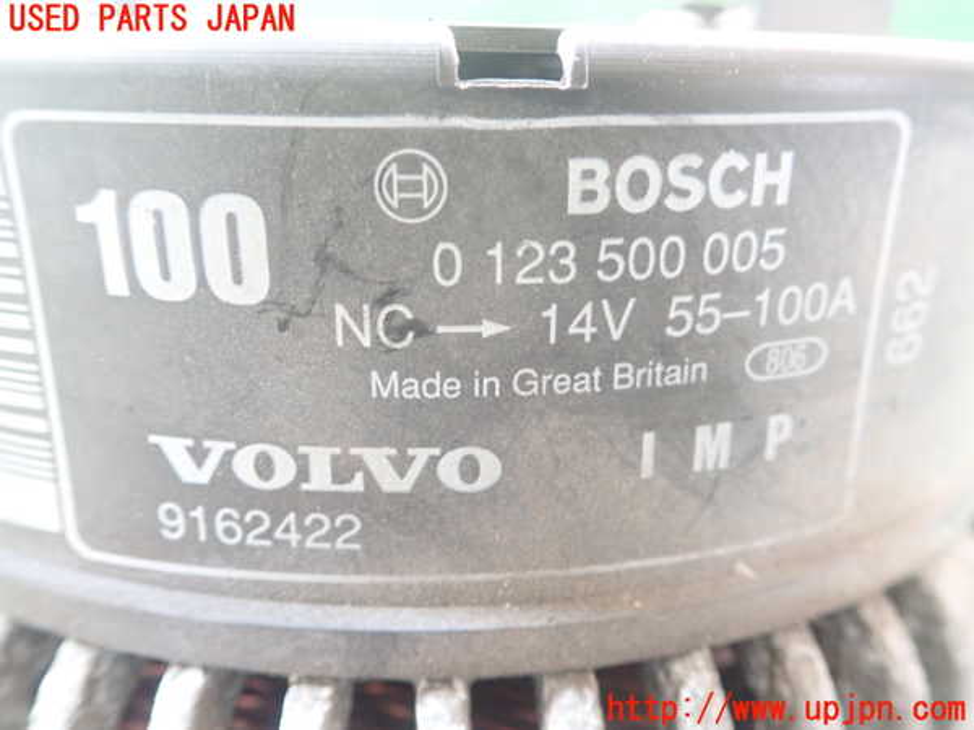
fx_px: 844
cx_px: 487
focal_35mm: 30
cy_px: 365
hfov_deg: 60.0
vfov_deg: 46.8
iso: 1000
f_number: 2.3
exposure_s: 1/30
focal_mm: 5.5
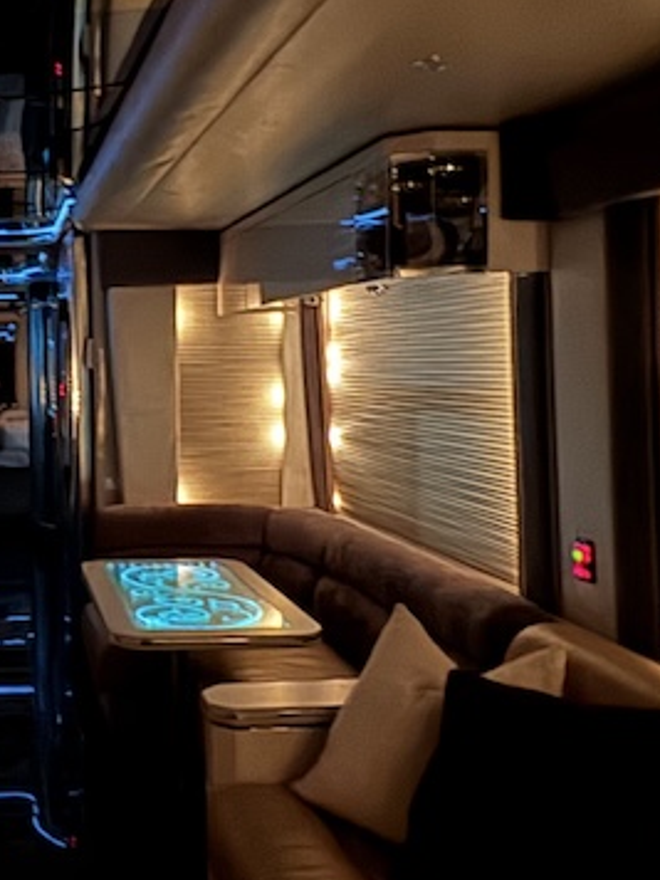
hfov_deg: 32.3
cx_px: 44
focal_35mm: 42
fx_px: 1068
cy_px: 441
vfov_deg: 44.8
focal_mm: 2.22
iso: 1600
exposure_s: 1/4
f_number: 2.2
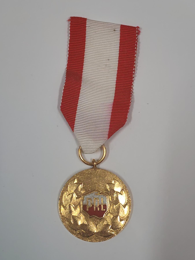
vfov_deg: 28.6
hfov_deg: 21.6
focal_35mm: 68
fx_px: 511
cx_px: 98
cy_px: 130
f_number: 1.95
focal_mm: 5.52
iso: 500
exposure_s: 1/50
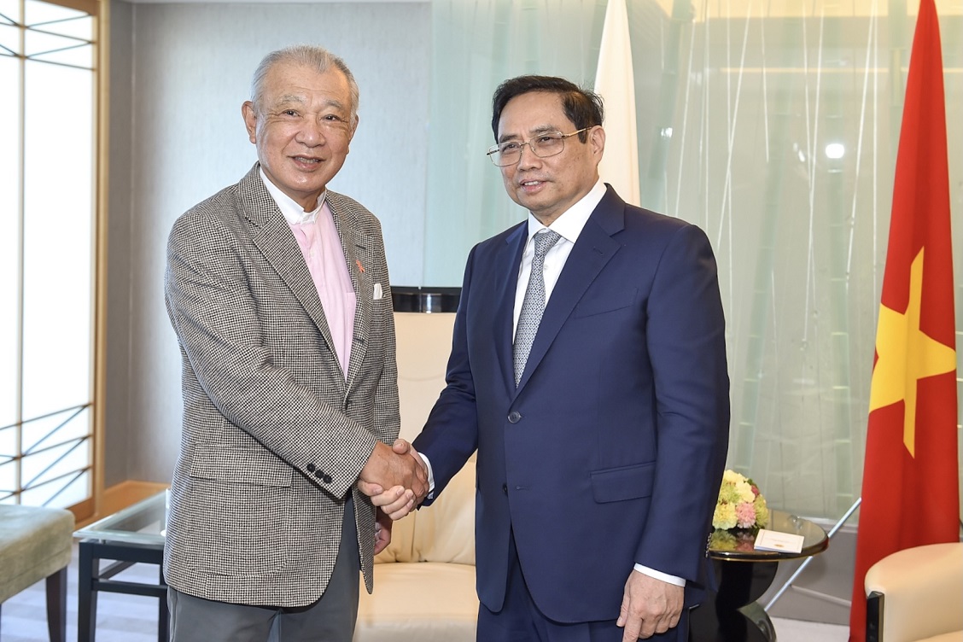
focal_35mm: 40
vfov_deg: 33.4
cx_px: 482
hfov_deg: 48.5
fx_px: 1070
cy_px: 321
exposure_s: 1/125
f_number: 4
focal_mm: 40
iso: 400
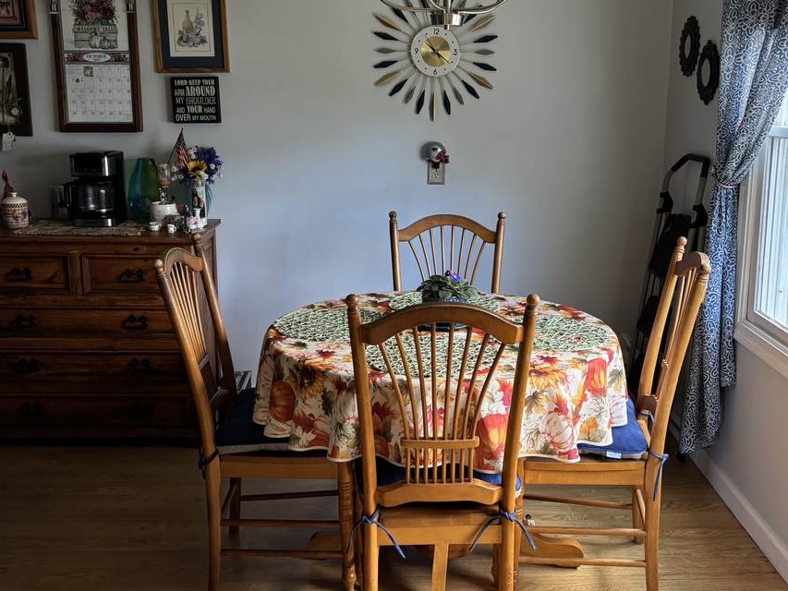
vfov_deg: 36.8
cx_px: 438
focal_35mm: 39
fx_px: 888
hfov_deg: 47.8
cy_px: 259
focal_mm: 5.96
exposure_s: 1/64
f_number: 1.6
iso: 125
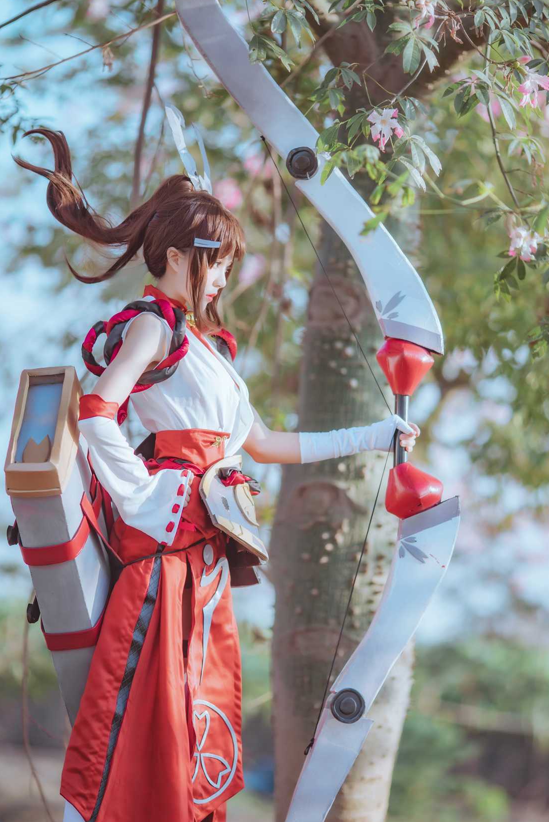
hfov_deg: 9.3
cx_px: 251
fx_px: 3383
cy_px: 388
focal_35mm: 148
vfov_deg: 13.9
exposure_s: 1/1250
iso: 160
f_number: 2
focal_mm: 135
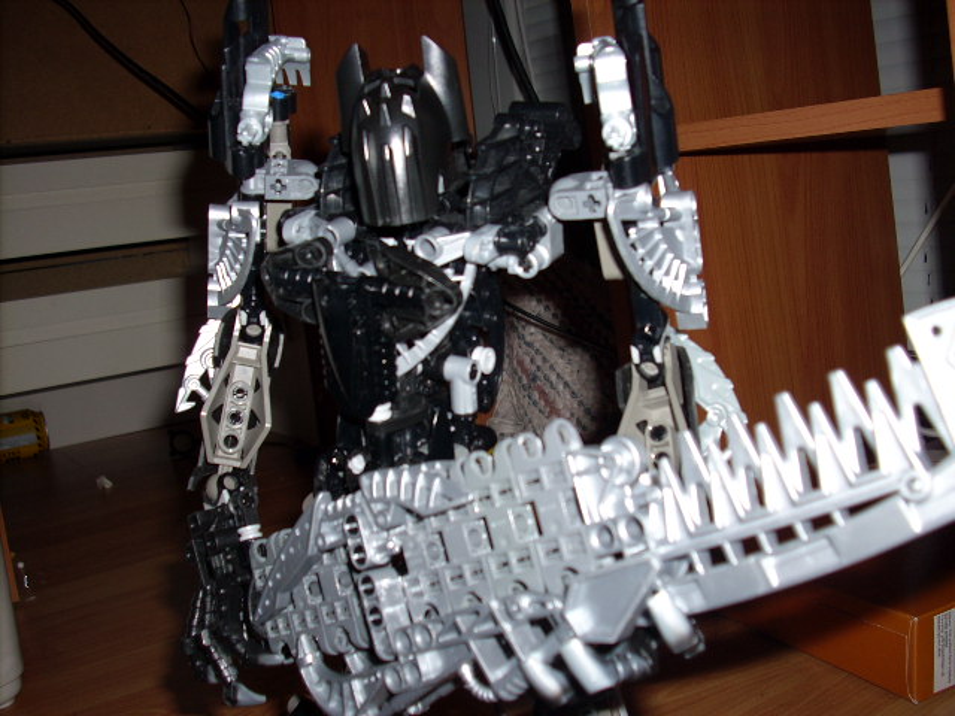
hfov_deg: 50.1
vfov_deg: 38.7
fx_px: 1021
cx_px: 478
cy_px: 358
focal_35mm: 37
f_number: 2.8
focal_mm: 6.2
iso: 64
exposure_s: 1/60
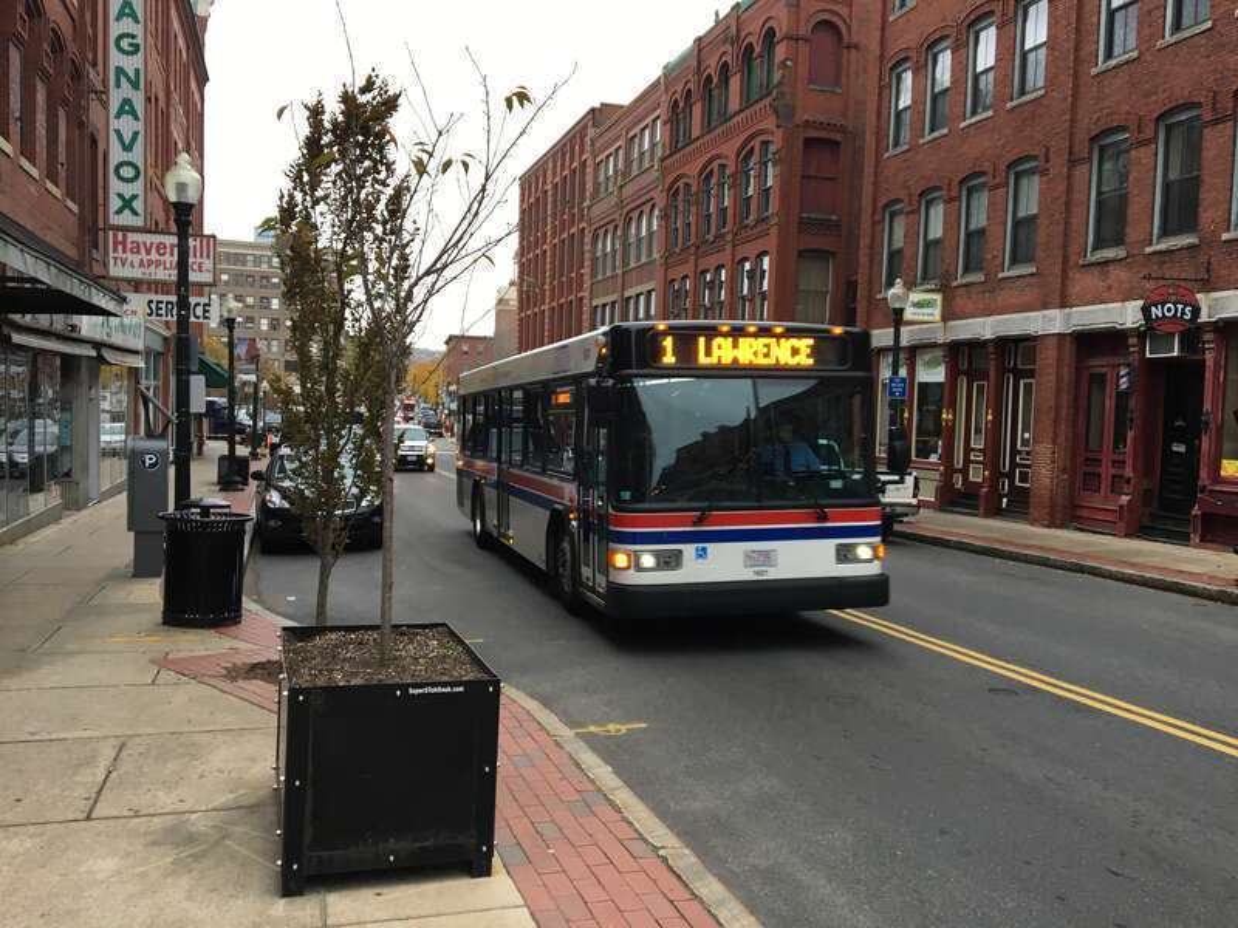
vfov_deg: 48.2
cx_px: 619
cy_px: 464
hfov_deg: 61.7
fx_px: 1037
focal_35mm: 29
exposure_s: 1/40
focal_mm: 4.15
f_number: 2.2
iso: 25
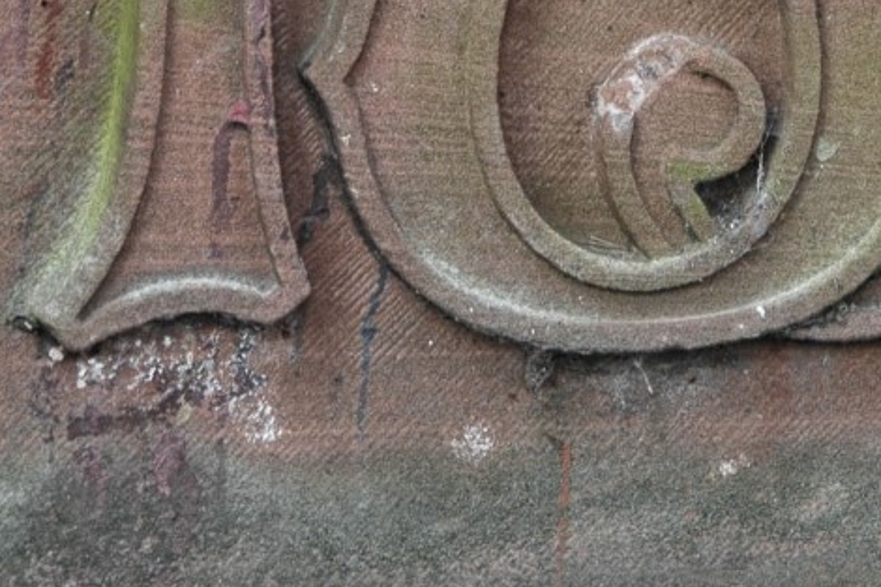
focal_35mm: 544
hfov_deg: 3.8
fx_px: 13301
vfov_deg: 2.5
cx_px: 759
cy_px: -105
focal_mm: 105
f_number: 5.6
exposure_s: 1/125
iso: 200
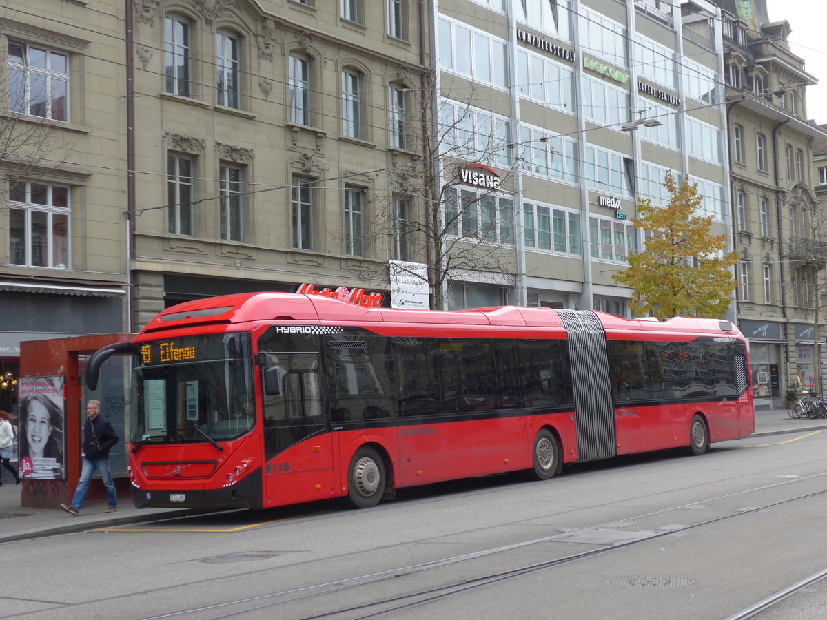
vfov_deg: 28.0
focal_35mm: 52
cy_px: 310
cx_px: 414
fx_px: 1242
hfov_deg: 36.8
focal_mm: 10.7
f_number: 3.3
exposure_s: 1/200
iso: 80
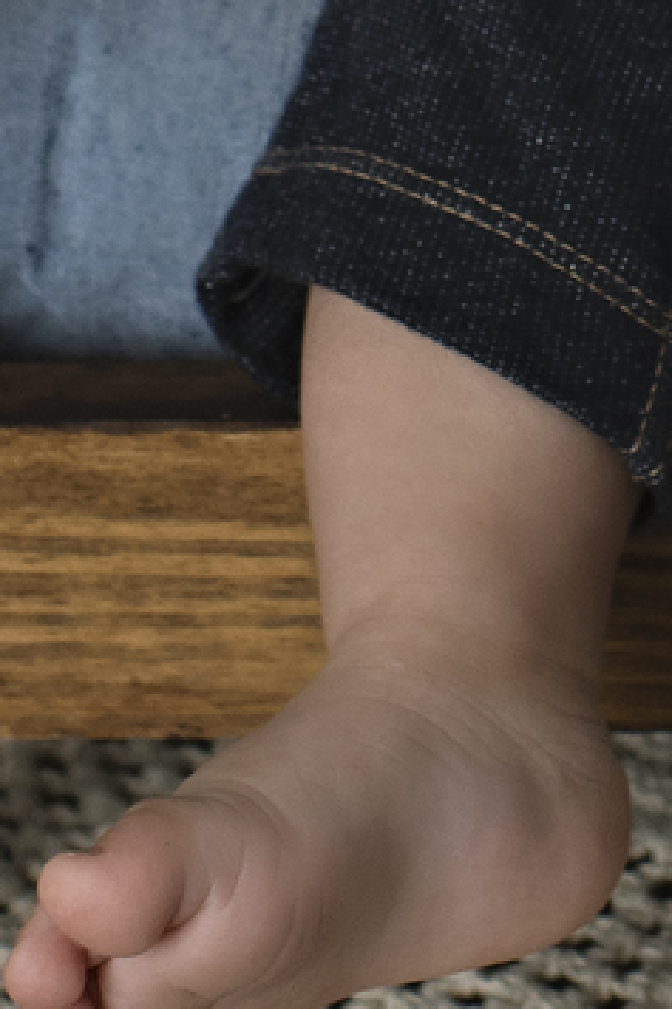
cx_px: 1004
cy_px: -1103
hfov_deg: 5.1
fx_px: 7441
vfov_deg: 7.4
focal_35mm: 266
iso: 500
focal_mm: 35
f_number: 3.5
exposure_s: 1/250
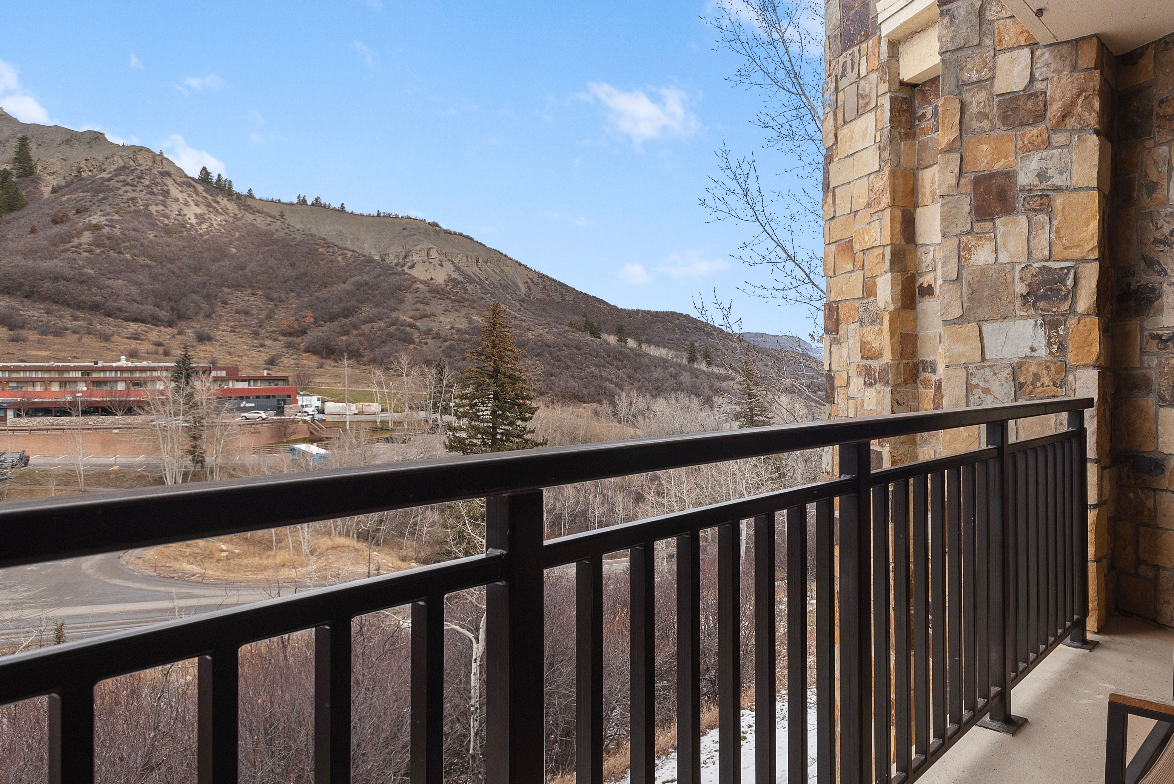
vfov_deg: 49.6
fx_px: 848
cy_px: 363
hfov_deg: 67.8
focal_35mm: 26
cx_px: 767
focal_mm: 17
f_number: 7.1
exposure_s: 1/40
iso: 500
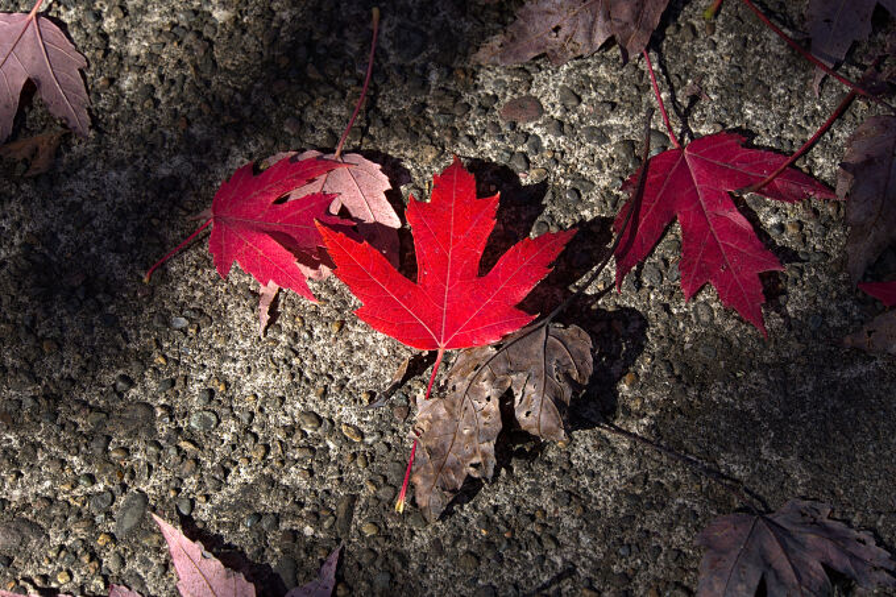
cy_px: 298
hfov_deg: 14.1
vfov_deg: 9.4
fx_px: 3620
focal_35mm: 146
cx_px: 448
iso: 100
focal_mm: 97
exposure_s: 1/80
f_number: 8
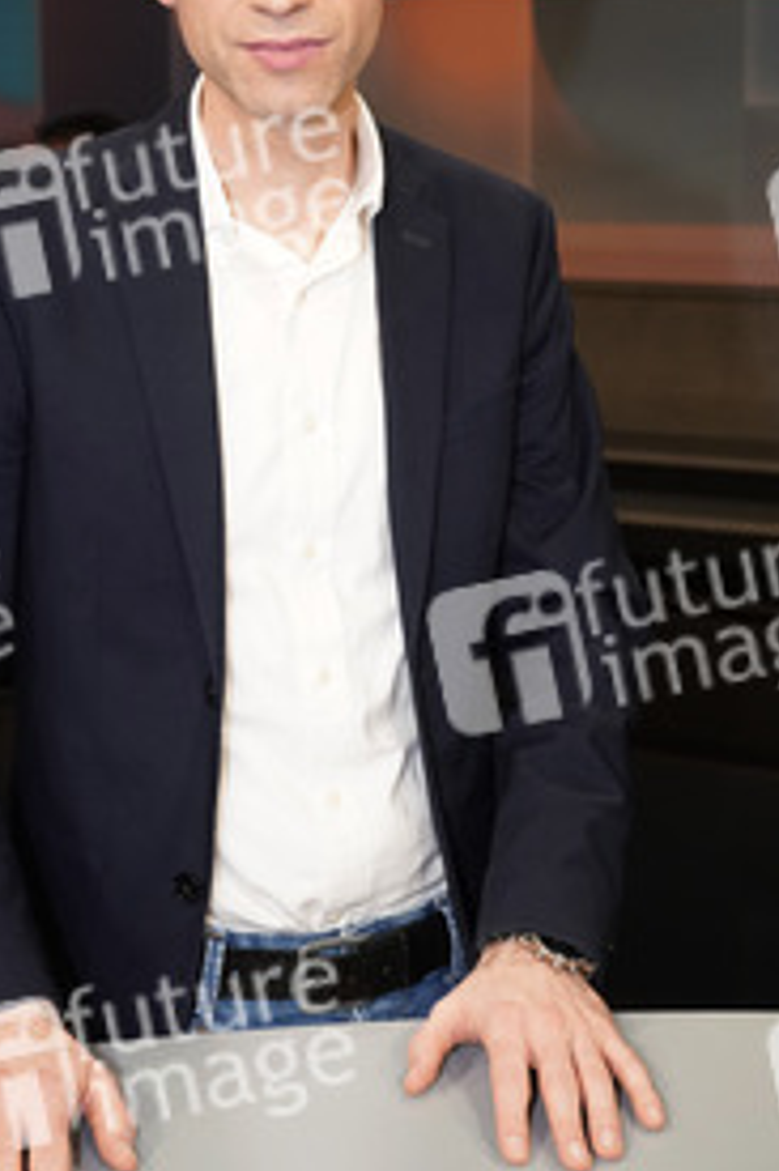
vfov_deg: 38.6
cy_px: 422
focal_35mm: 51
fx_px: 1657
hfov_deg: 26.3
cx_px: 260
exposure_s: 1/125
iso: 2000
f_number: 5.6
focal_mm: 35
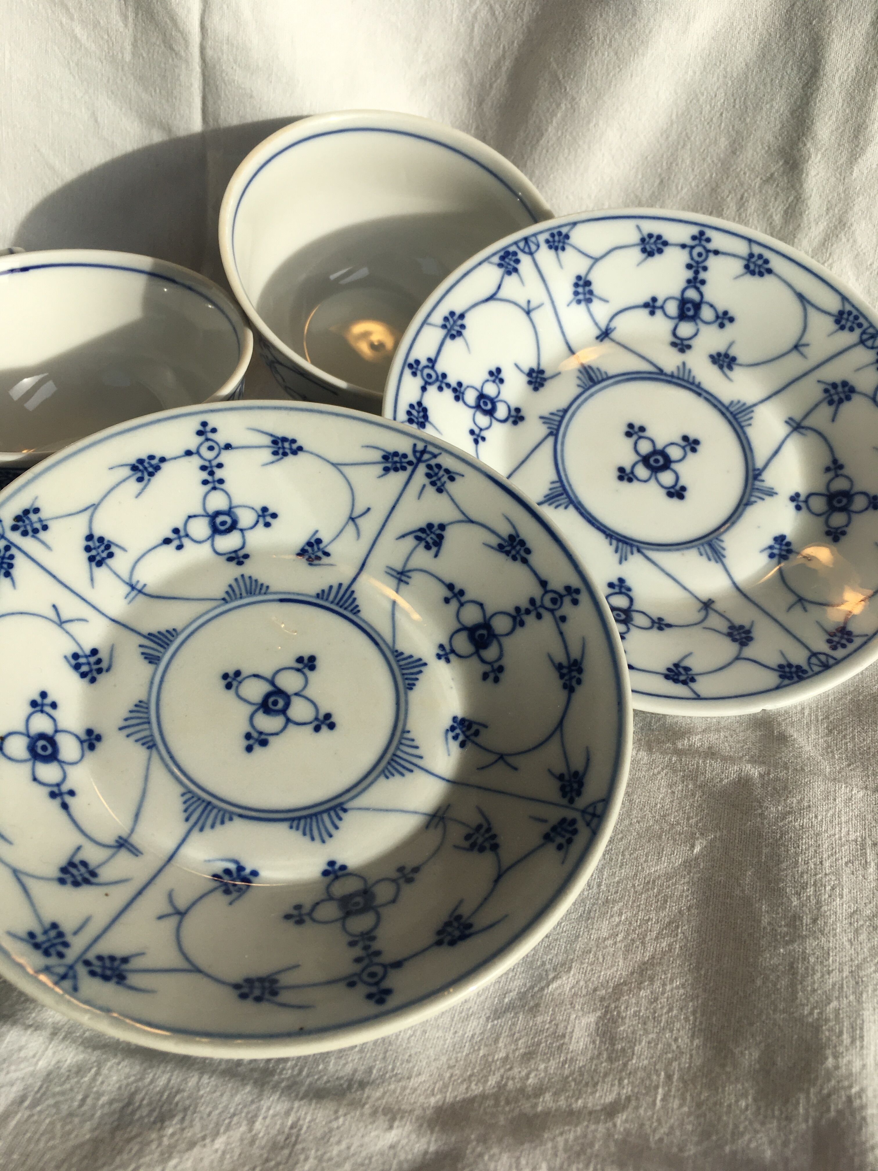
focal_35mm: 29
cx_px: 439
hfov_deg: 48.2
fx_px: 981
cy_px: 586
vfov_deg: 61.7
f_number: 2.2
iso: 25
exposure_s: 1/569
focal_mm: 4.15
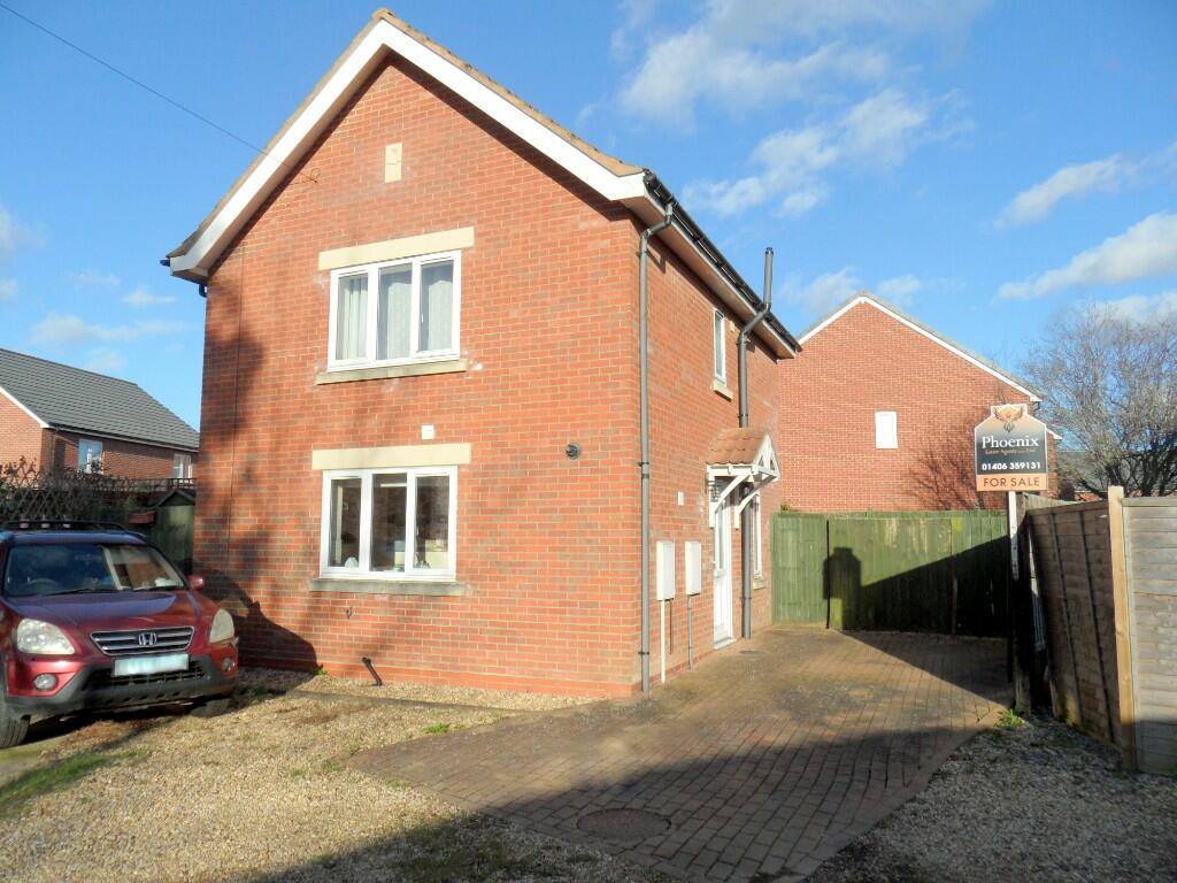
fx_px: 816
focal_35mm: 24
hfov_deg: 71.6
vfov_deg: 56.8
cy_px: 442
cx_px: 588
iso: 80
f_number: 3.2
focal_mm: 3.9
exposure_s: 1/1000
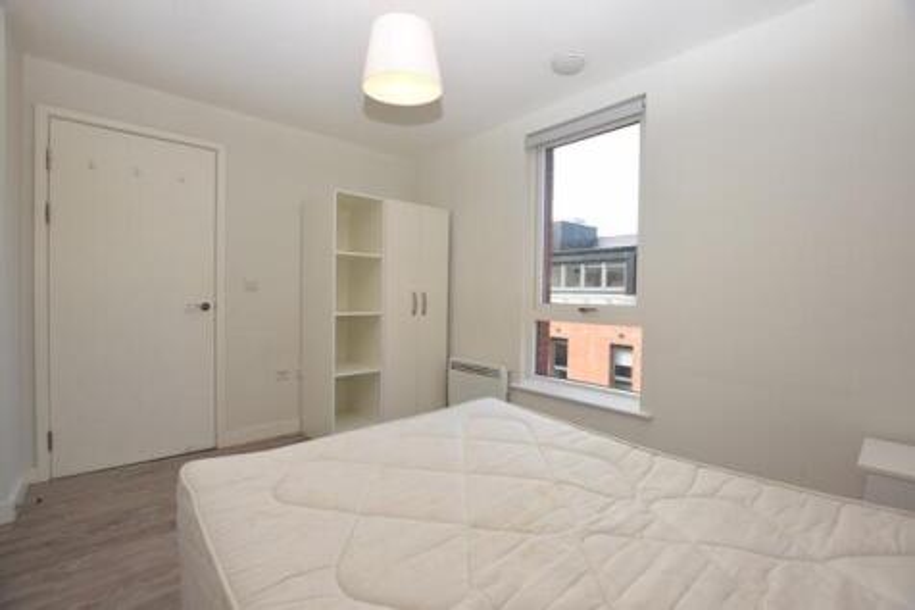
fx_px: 381
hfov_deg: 100.4
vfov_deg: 77.3
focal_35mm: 15
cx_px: 458
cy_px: 305
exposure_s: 1/125
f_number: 5.6
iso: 280
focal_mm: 10
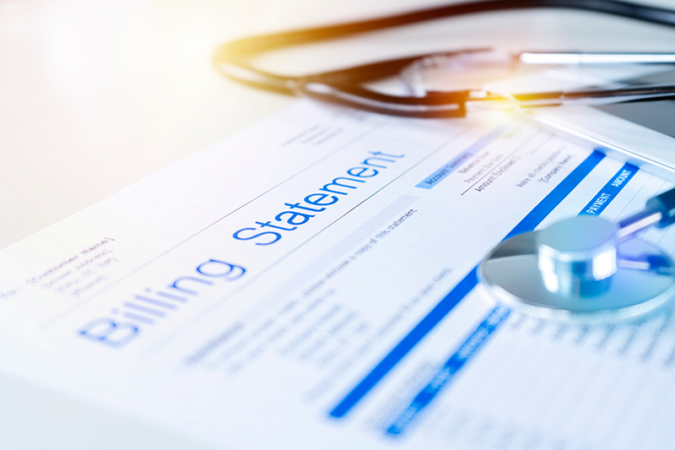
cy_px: 225
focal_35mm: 50
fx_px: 937
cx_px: 338
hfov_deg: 39.6
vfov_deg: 27.0
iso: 100
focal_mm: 50
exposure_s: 1/80
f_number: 4.5
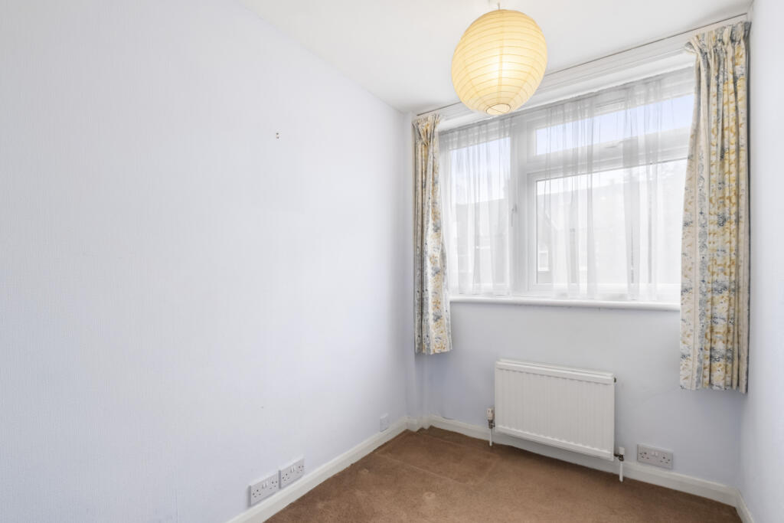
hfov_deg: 100.4
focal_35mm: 15
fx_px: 327
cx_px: 392
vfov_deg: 77.3
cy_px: 262
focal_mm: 10
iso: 640
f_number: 8
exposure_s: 1/13
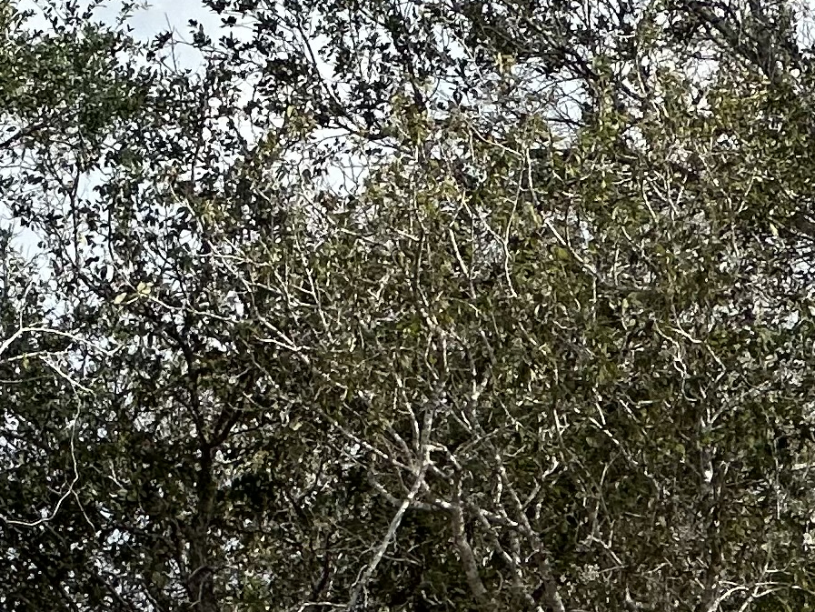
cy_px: 912
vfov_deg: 4.3
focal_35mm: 346
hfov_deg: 5.6
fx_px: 8147
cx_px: -890
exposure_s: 1/717
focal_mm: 9
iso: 32
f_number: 2.8
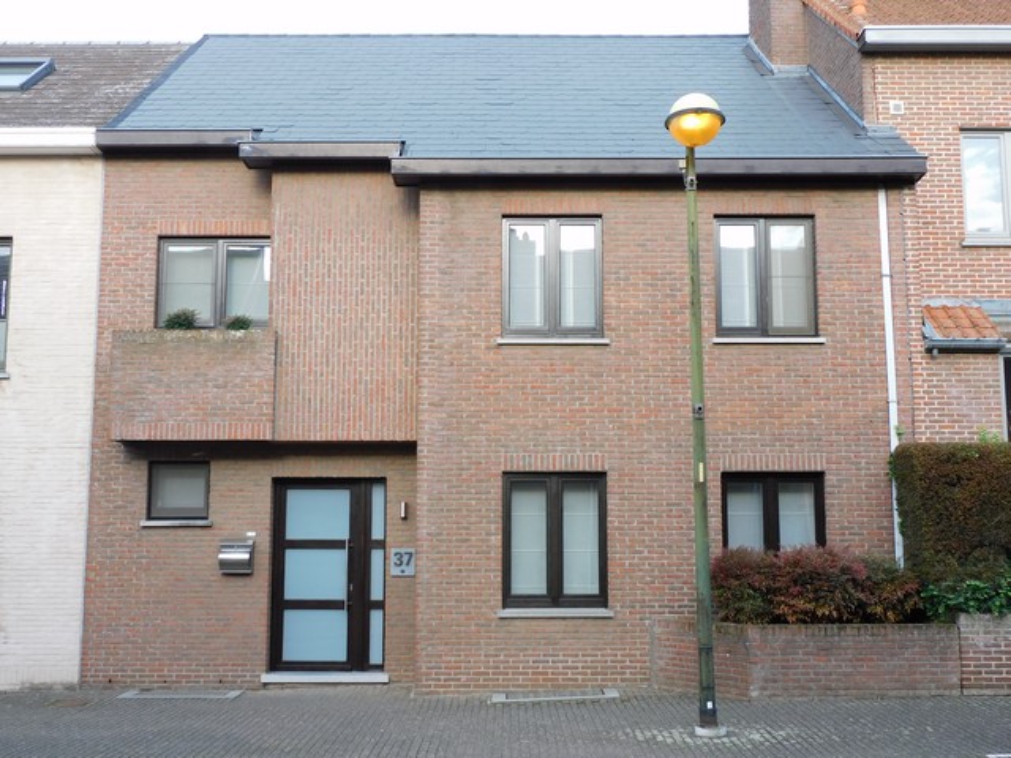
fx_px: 1168
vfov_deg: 36.0
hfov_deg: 46.8
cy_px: 379
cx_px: 506
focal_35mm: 40
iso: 125
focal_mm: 7.2
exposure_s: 1/200
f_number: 3.8
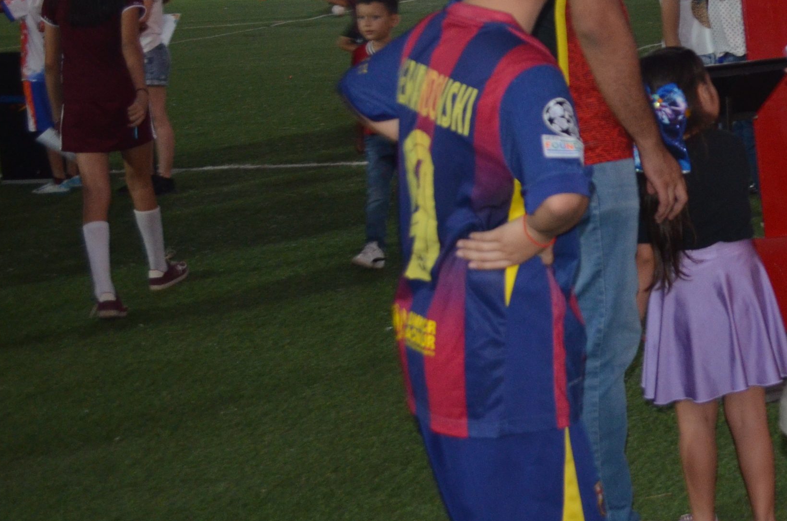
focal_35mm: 81
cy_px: 163
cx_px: 832
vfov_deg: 16.7
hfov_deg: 23.8
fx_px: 1767
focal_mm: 24
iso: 900
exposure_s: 1/60
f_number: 4
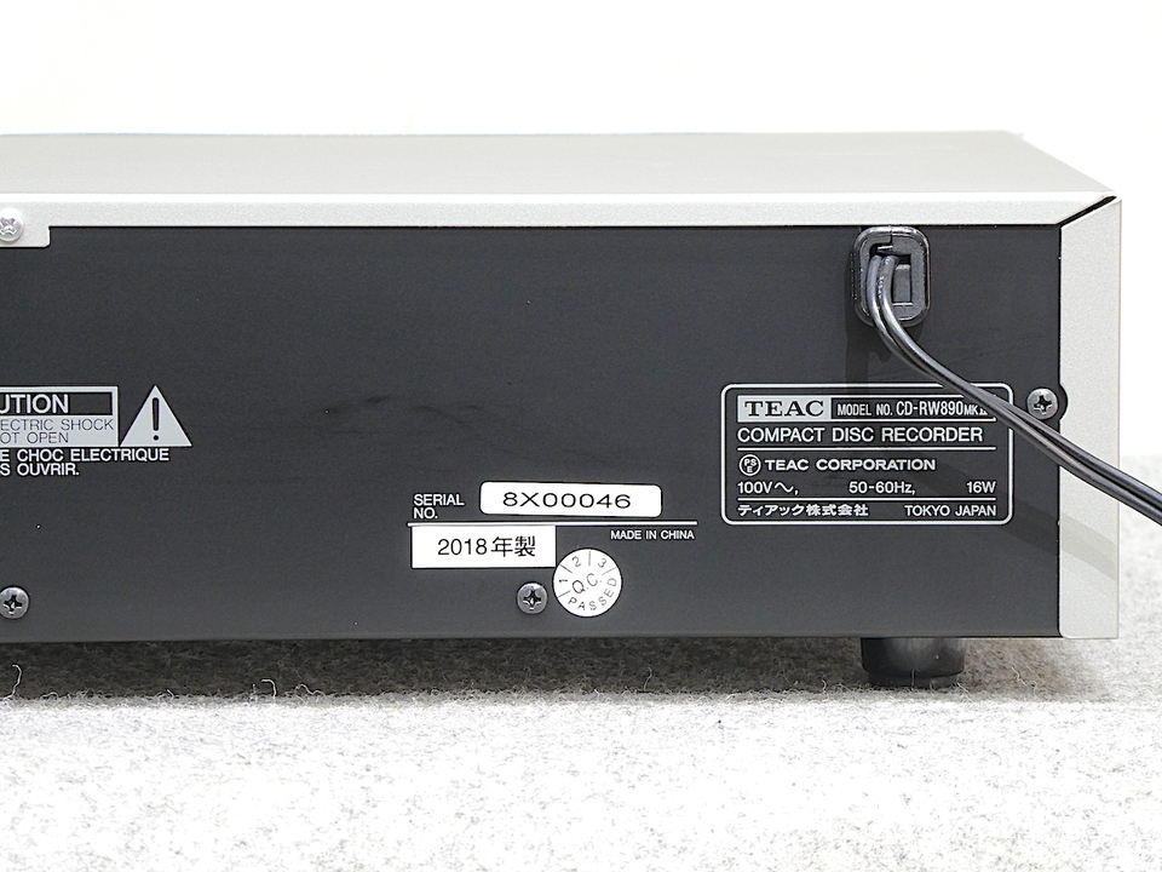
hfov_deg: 12.3
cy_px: 436
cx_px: 581
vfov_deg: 9.3
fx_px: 5371
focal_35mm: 160
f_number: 5.5
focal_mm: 28.7
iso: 200
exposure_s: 1/3.2
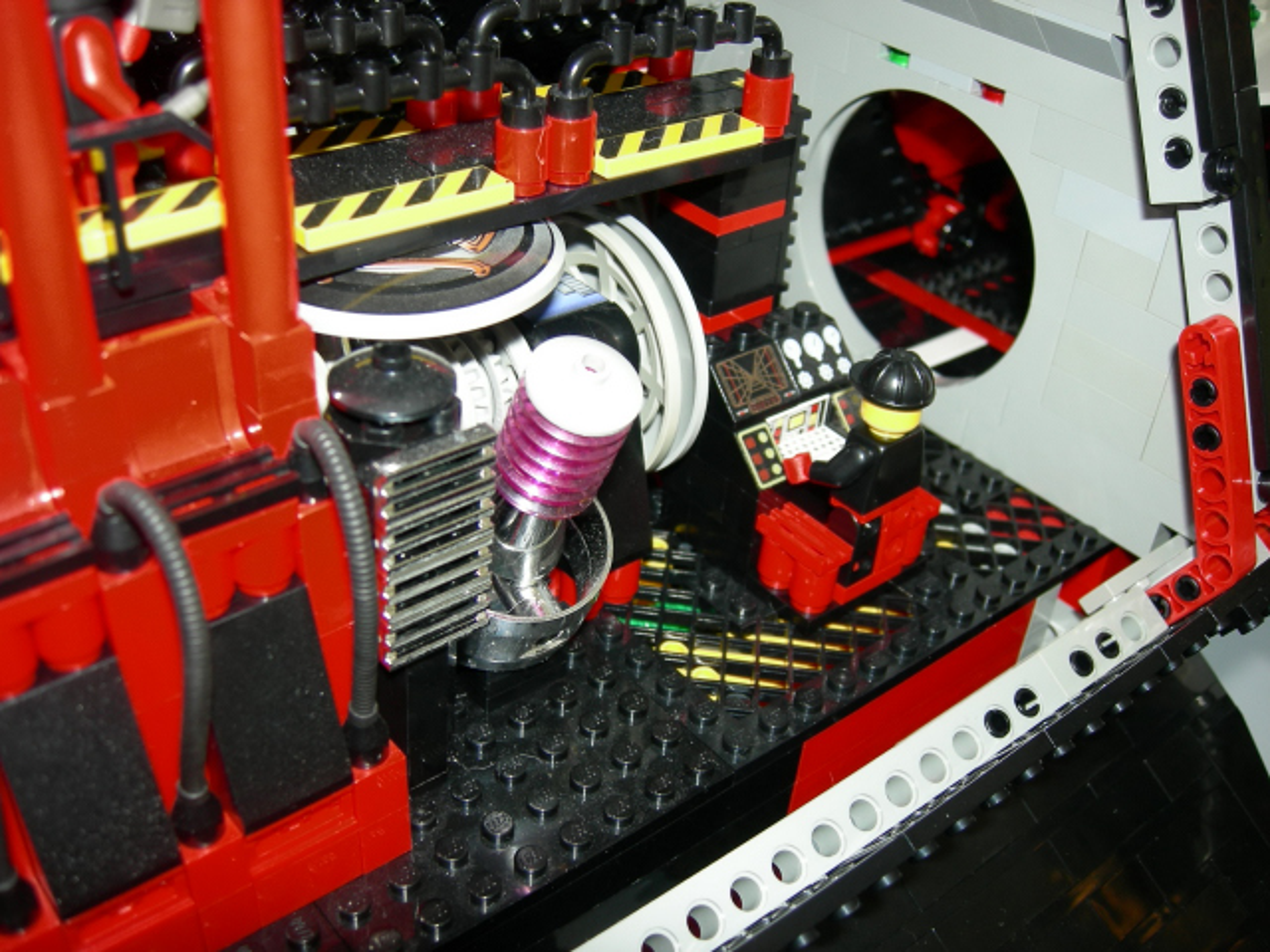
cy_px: 476
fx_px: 1321
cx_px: 635
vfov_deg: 39.7
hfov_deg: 51.4
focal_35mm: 36
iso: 64
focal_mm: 7.5
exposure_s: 1/60.1
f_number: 2.7
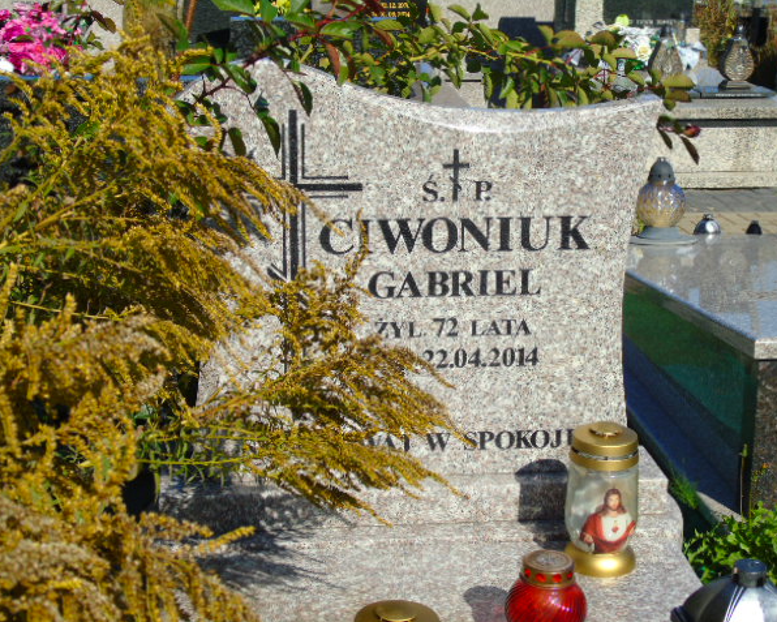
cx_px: 408
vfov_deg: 23.5
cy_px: 312
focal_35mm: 65
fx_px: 1495
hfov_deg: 29.1
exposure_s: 1/800
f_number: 4.5
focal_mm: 11
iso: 80
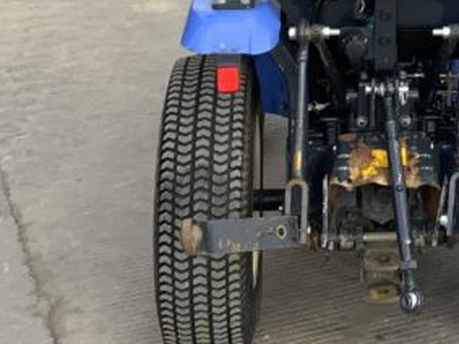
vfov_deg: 13.6
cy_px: -96
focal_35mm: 105
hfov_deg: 18.1
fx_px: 1392
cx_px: 487
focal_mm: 3
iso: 16
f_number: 1.8
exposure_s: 1/586
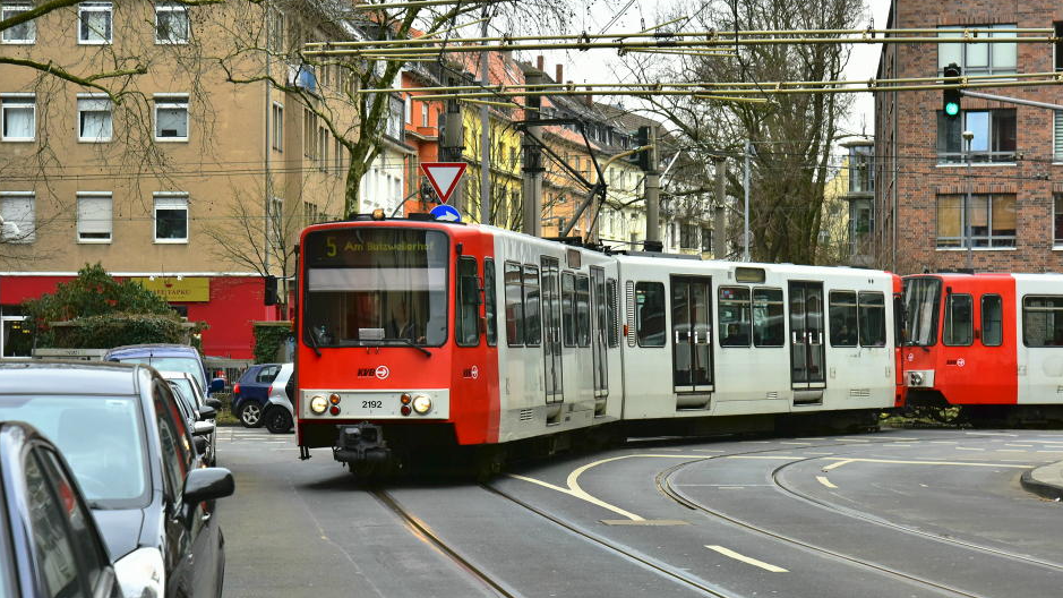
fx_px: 2452
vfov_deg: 13.9
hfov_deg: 24.5
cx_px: 561
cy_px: 315
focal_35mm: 87
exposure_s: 1/640
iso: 1600
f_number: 7.1
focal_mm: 78
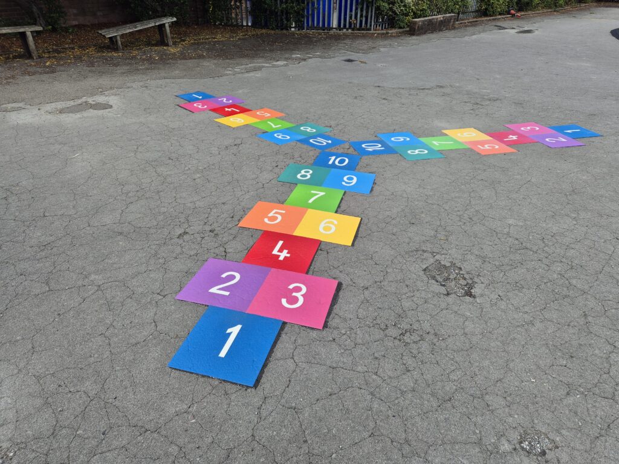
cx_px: 310
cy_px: 232
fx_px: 411
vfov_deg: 58.9
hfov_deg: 73.9
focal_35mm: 23
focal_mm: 5.4
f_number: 1.8
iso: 25
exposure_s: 1/774
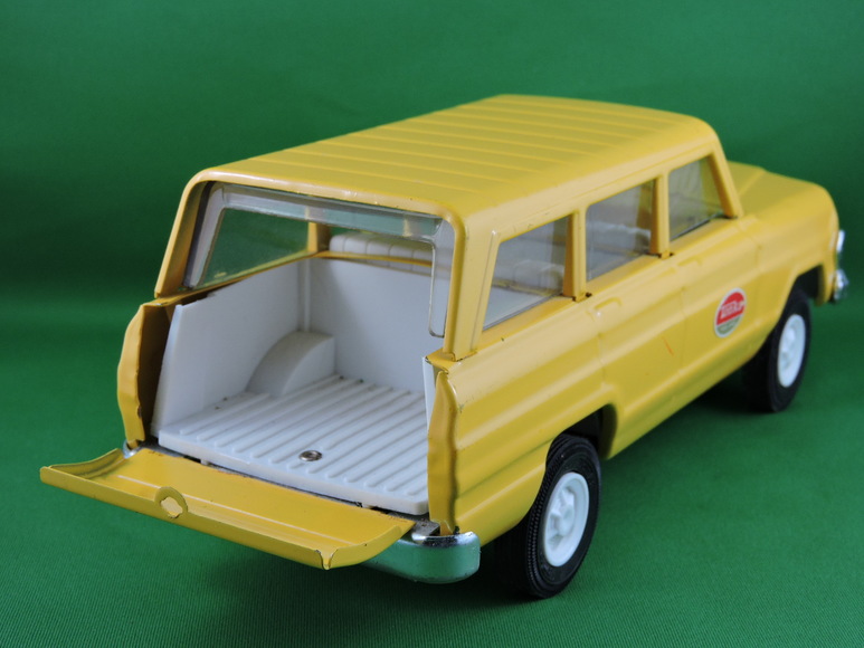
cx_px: 432
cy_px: 324
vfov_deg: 22.6
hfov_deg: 29.8
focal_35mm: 65
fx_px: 1623
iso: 100
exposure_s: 1/30
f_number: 4.2
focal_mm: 11.6
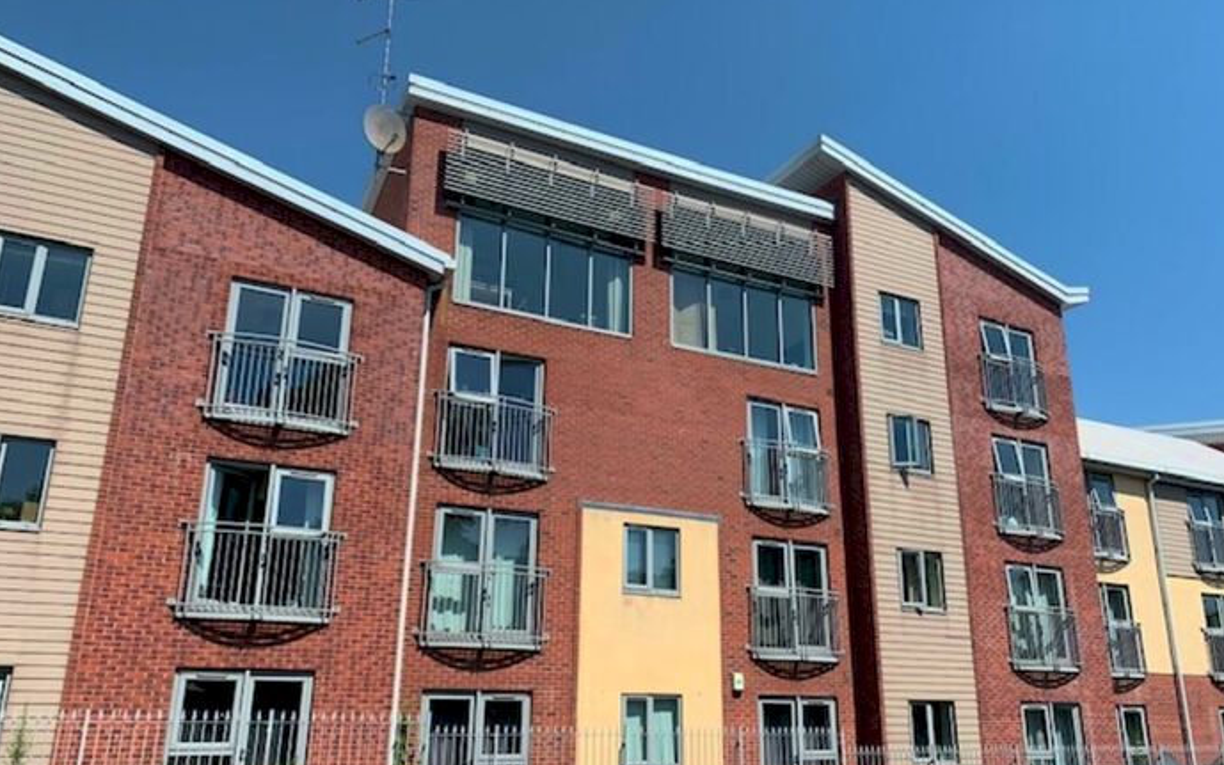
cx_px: 615
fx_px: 934
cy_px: 400
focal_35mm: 28
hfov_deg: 66.5
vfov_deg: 44.6
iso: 25
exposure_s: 1/2421
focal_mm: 4.25
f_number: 1.8
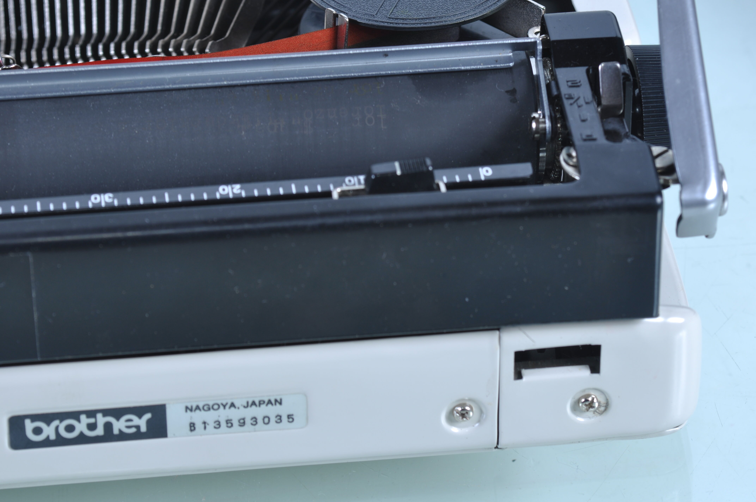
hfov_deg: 13.1
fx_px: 3303
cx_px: 378
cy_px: 251
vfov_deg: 8.7
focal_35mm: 158
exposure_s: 1/125
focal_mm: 105
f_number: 14
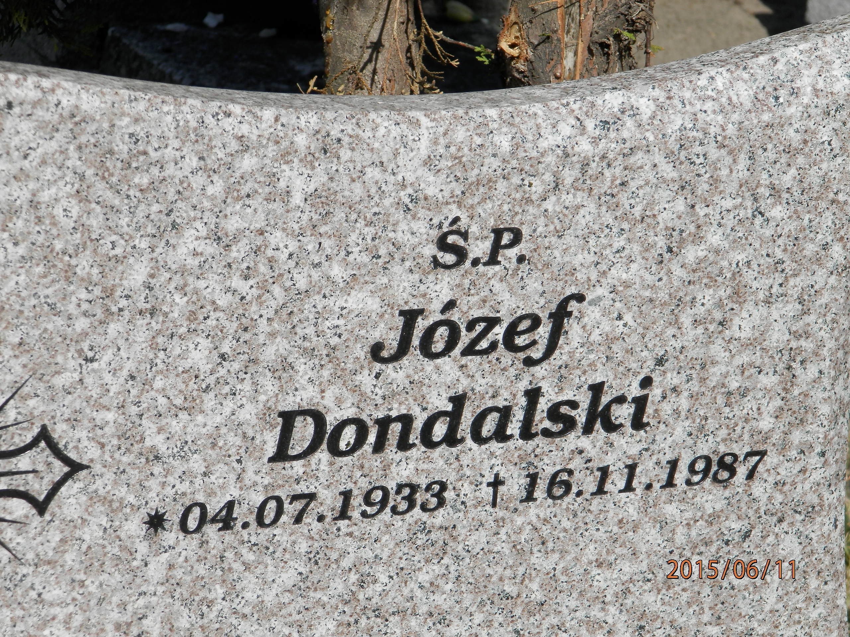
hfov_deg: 12.9
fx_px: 3757
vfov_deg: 9.7
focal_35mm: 153
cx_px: 425
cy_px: 318
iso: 80
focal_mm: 27.4
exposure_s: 1/800
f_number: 4.9
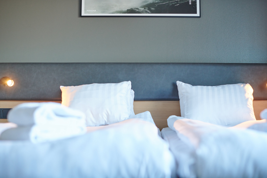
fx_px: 371
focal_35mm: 50
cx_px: 134
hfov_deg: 39.6
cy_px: 89
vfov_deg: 27.0
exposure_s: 1/200
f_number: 2.5
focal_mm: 50
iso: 400
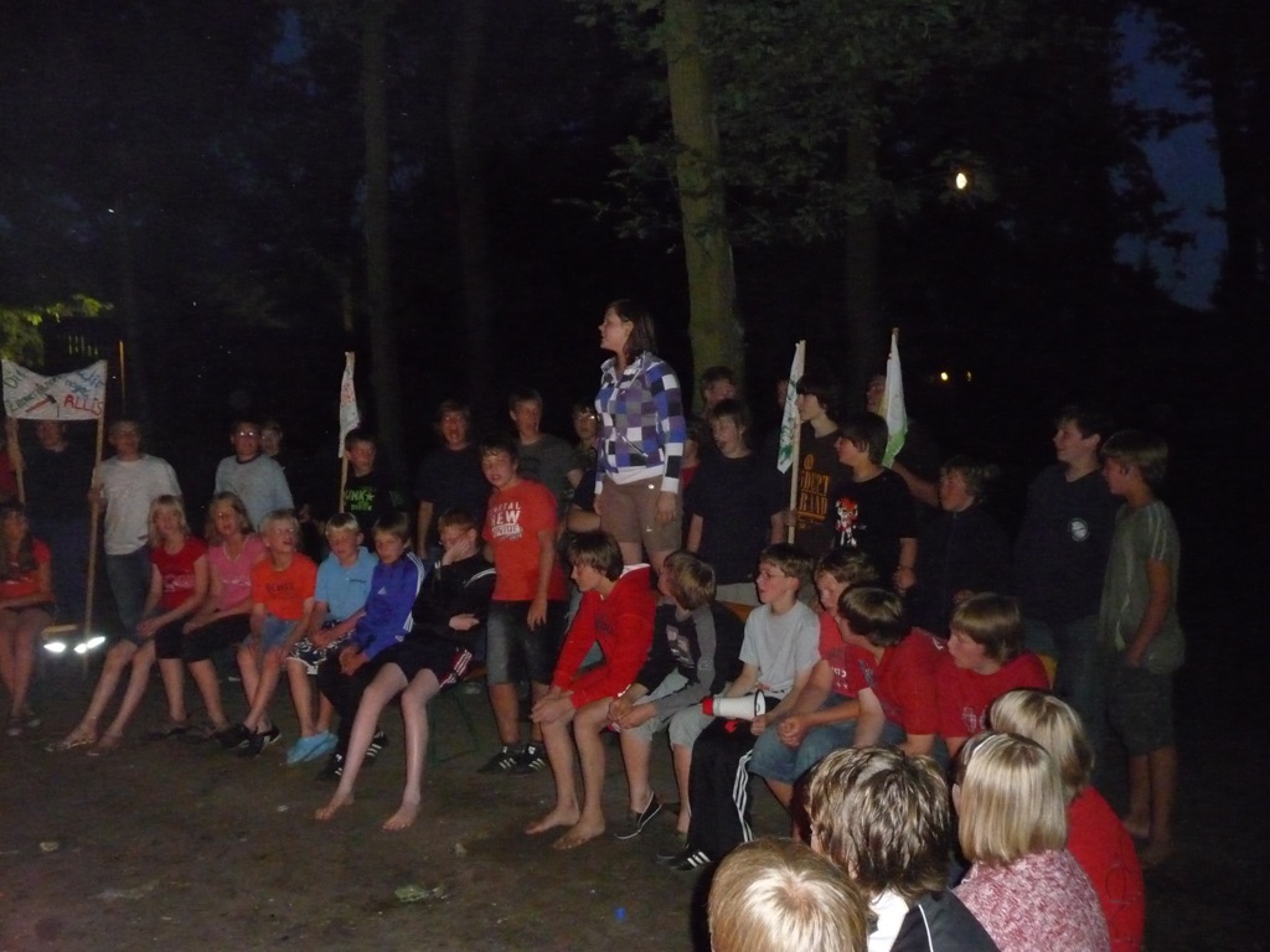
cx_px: 635
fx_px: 1174
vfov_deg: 44.2
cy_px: 476
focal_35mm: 32
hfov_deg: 56.8
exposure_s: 1/8
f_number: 3.5
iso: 1000
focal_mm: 5.3
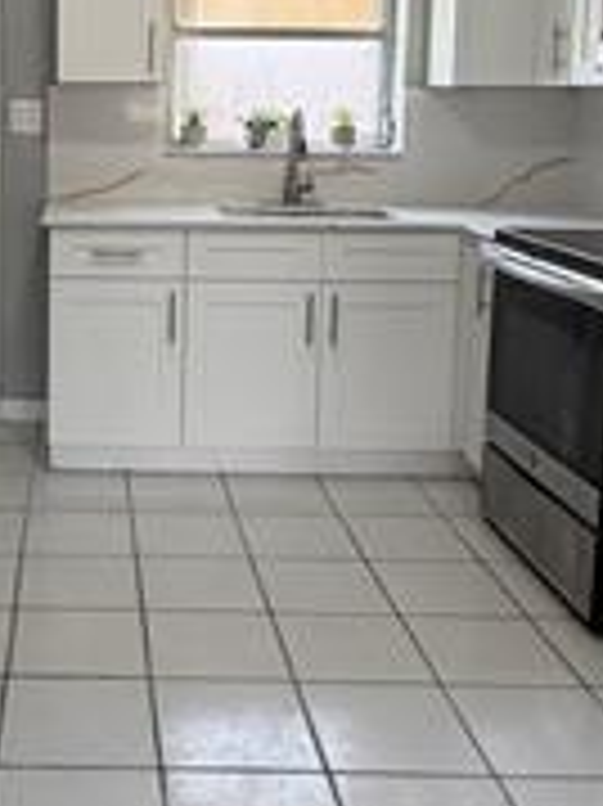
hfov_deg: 29.6
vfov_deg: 39.5
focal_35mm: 47
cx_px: 68
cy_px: 212
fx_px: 1093
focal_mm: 2.22
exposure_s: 1/120
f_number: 2.2
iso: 160
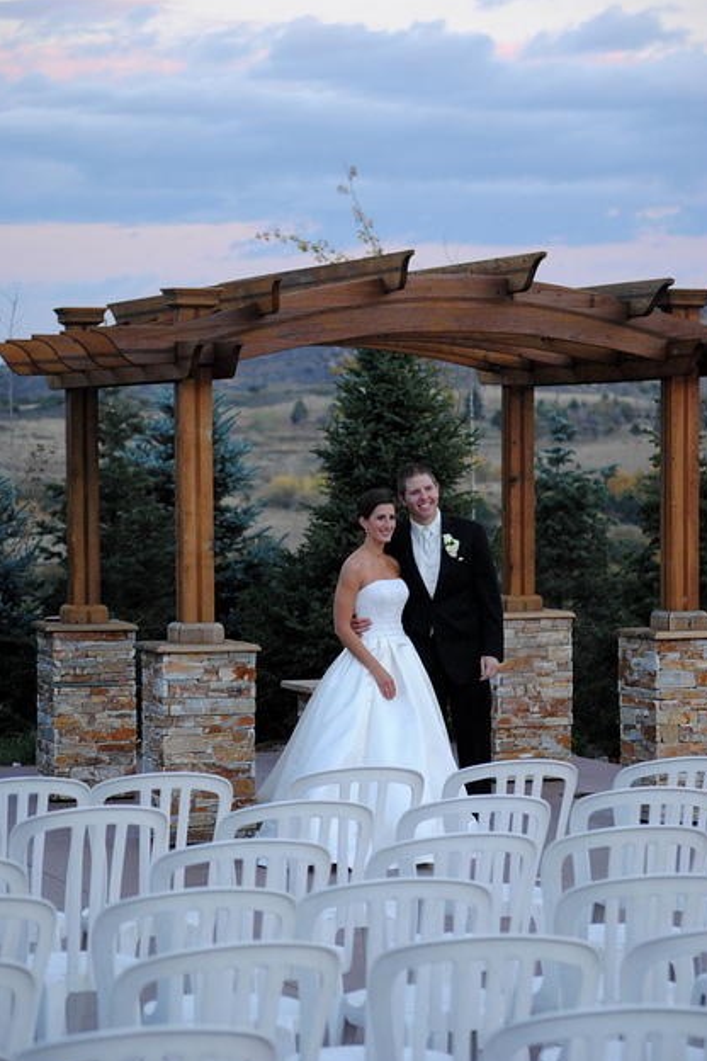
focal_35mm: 154
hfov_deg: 8.9
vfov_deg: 13.3
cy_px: 539
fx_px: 4536
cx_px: 360
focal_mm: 100
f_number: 4.5
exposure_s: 1/125
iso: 640
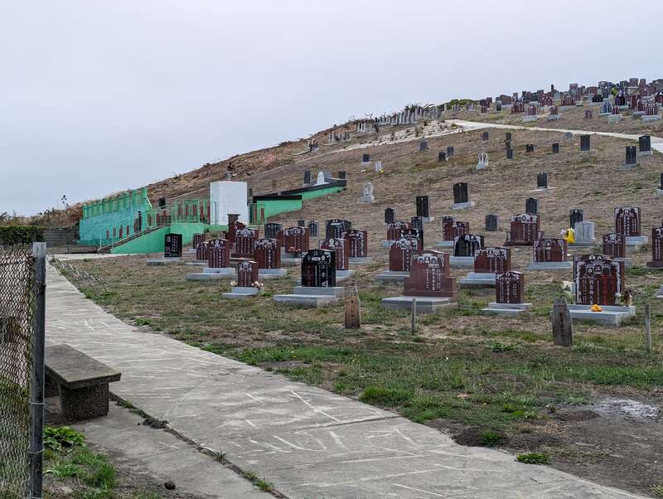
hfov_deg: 39.6
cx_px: 332
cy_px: 250
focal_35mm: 48
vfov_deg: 30.3
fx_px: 920
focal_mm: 6.81
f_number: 1.85
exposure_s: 1/44.8
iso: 46
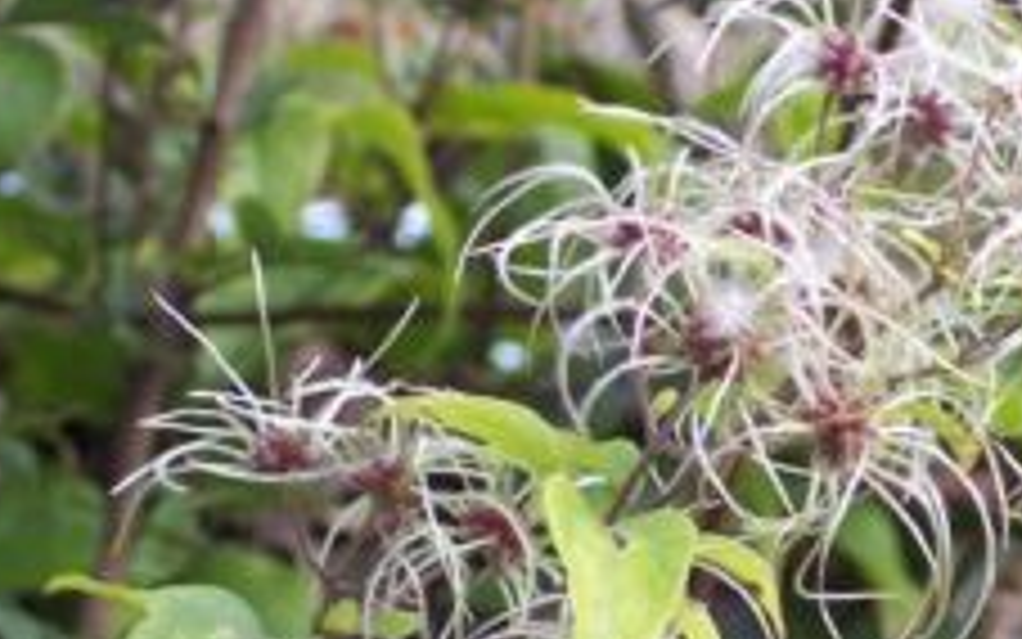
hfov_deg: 8.8
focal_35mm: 239
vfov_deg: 5.5
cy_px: 490
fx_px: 6658
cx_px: 720
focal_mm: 24
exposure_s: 1/180
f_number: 4.8
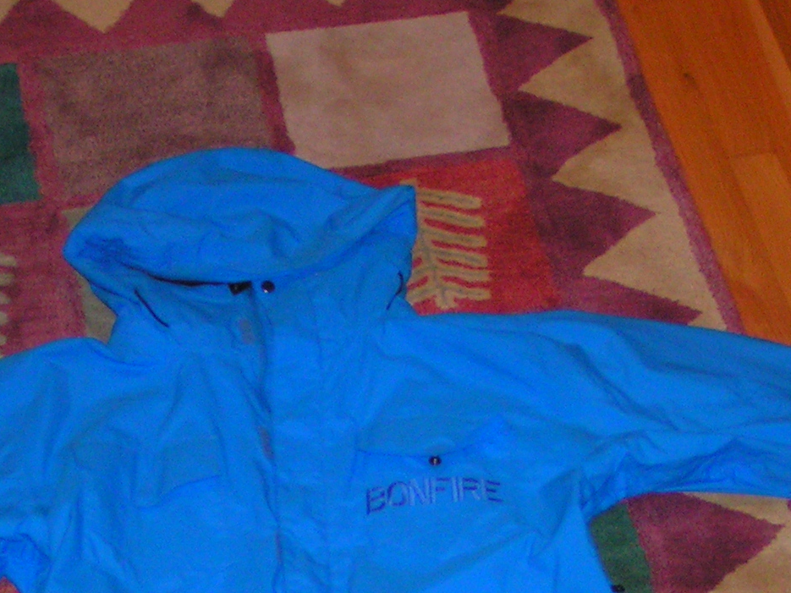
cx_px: 356
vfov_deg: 14.1
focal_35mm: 103
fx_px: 2353
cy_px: 590
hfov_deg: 19.1
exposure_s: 1/50
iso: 200
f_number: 2.8
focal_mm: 7.3
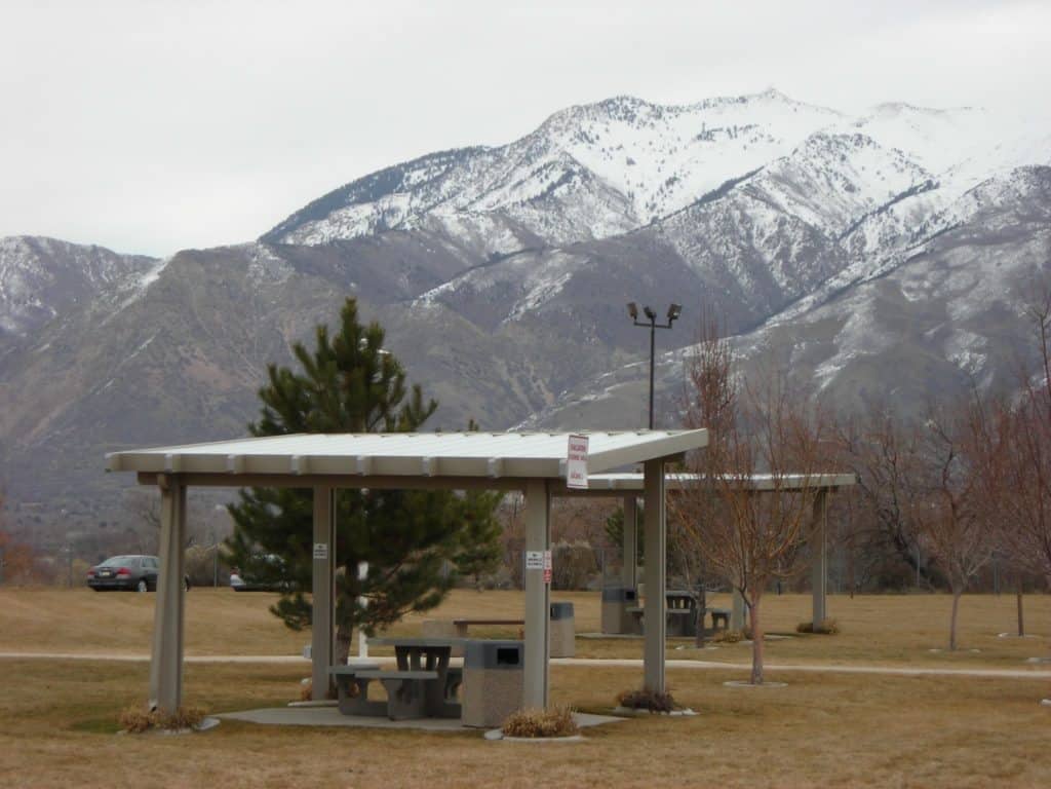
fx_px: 3522
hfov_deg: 17.0
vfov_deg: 12.8
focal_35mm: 116
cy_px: 394
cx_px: 526
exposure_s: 1/179
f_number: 5.3
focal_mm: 19.2
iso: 50
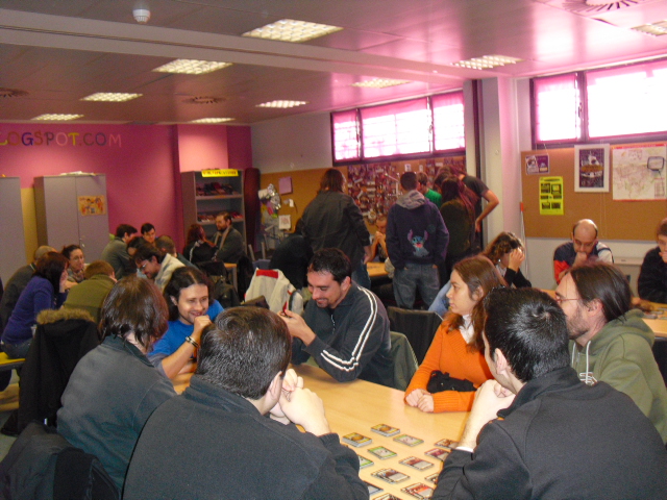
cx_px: 334
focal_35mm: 36
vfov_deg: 39.7
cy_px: 250
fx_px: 694
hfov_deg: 51.4
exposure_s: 1/60
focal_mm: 6.3
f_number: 3.1
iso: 400
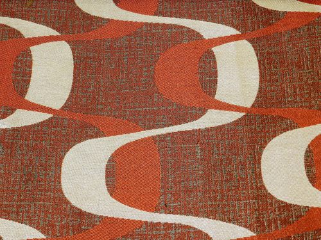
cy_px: 120
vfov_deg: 24.4
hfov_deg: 32.2
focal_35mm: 60
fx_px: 556
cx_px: 160
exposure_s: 1/30
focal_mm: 10.7
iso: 200
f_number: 4.6
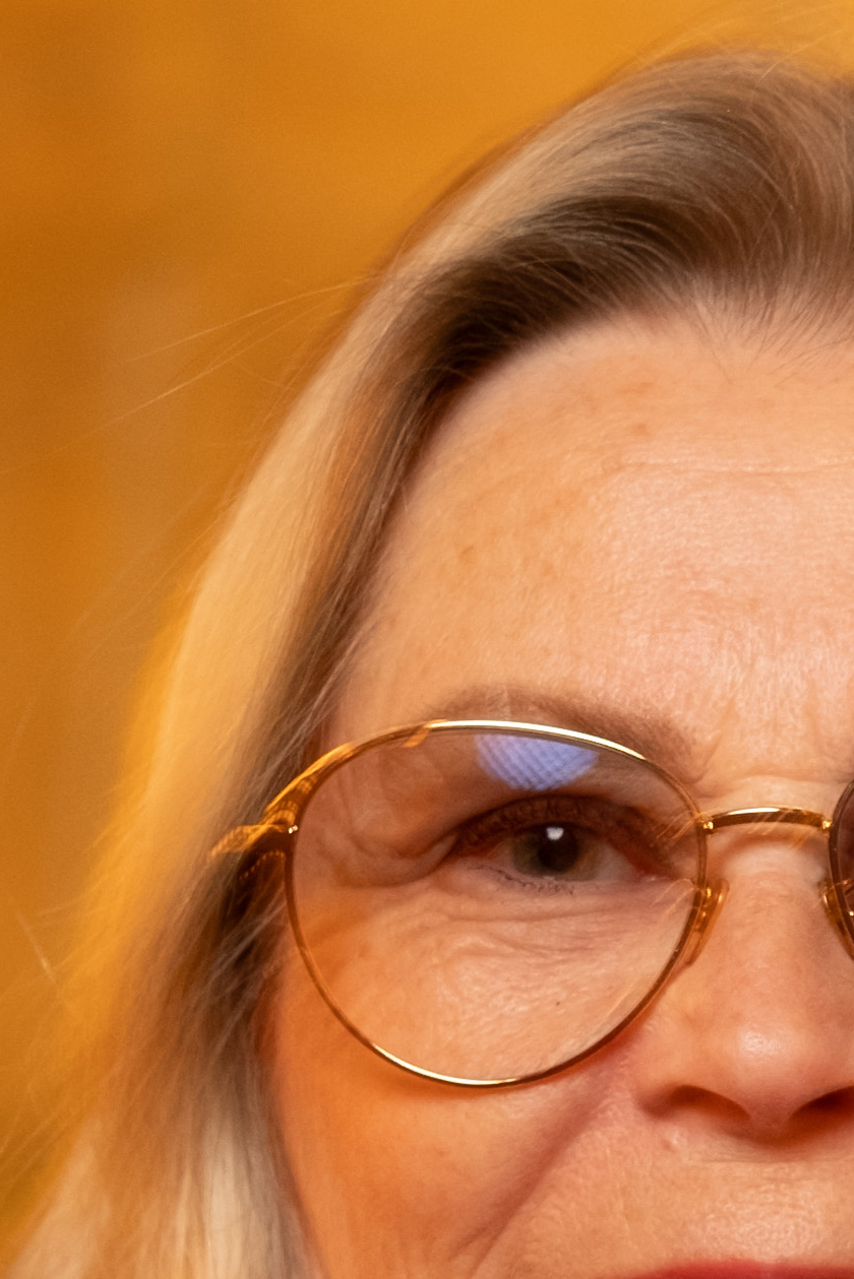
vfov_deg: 8.5
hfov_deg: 5.6
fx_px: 8570
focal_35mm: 241
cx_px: 1663
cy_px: 911
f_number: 2.5
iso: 320
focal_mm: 33
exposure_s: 1/13
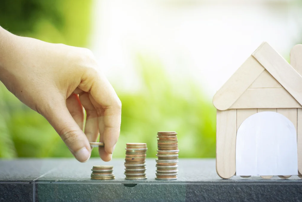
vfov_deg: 14.7
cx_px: 170
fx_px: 781
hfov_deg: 21.9
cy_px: 84
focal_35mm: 93
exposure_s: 1/100
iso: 100
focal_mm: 50
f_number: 1.8
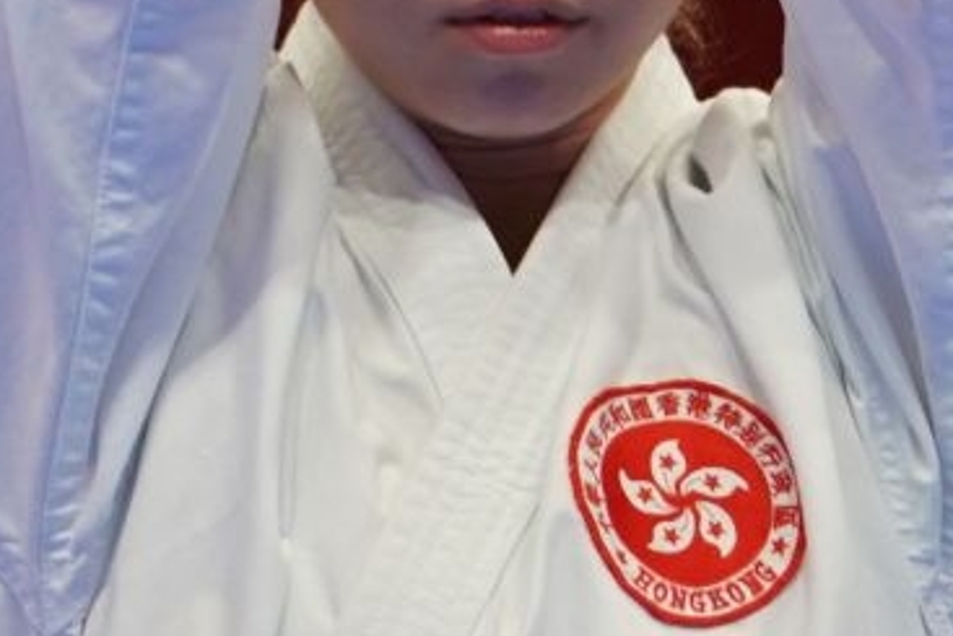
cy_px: 127
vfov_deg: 0.7
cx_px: 454
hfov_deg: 1.0
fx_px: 52274
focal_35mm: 1974
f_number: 4
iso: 1000
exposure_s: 1/500
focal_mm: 269
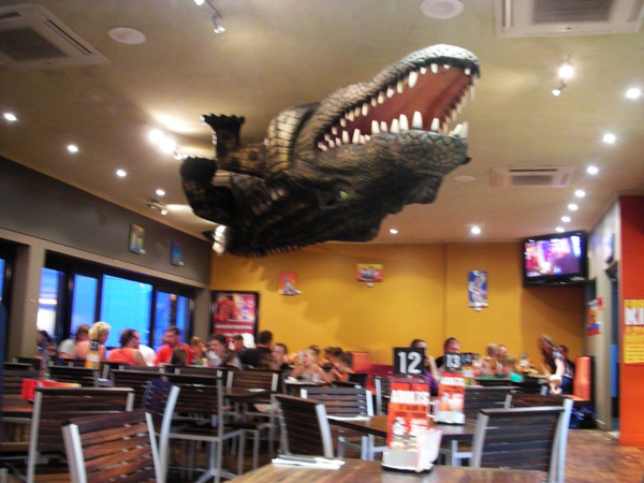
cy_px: 242
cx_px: 322
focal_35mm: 35
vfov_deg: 40.7
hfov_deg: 52.6
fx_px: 651
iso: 200
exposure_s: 1/2.6
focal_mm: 5.8
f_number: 3
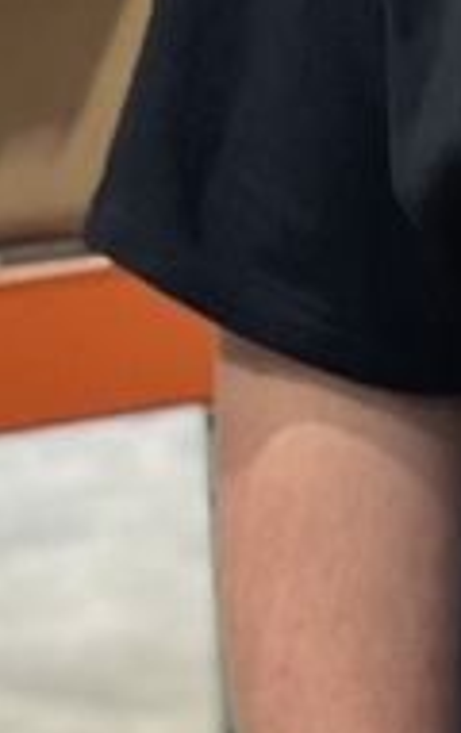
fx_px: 5908
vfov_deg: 7.1
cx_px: 1037
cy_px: -15
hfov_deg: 4.4
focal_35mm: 295
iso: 250
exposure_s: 1/40
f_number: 2
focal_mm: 6
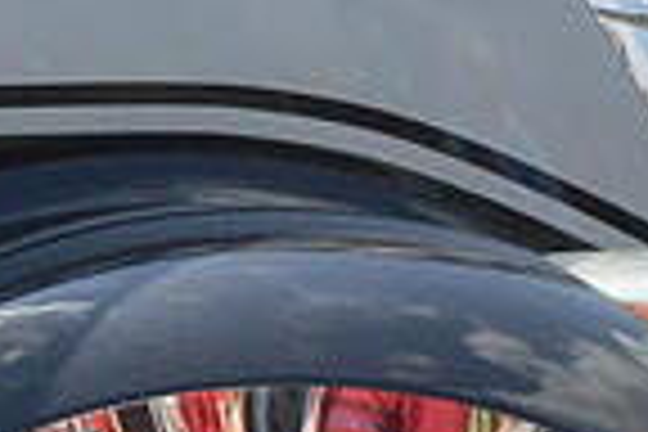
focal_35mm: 248
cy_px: 207
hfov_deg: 8.0
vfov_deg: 5.5
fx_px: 4464
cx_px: -572
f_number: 13
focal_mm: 22
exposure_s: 1/640
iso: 800
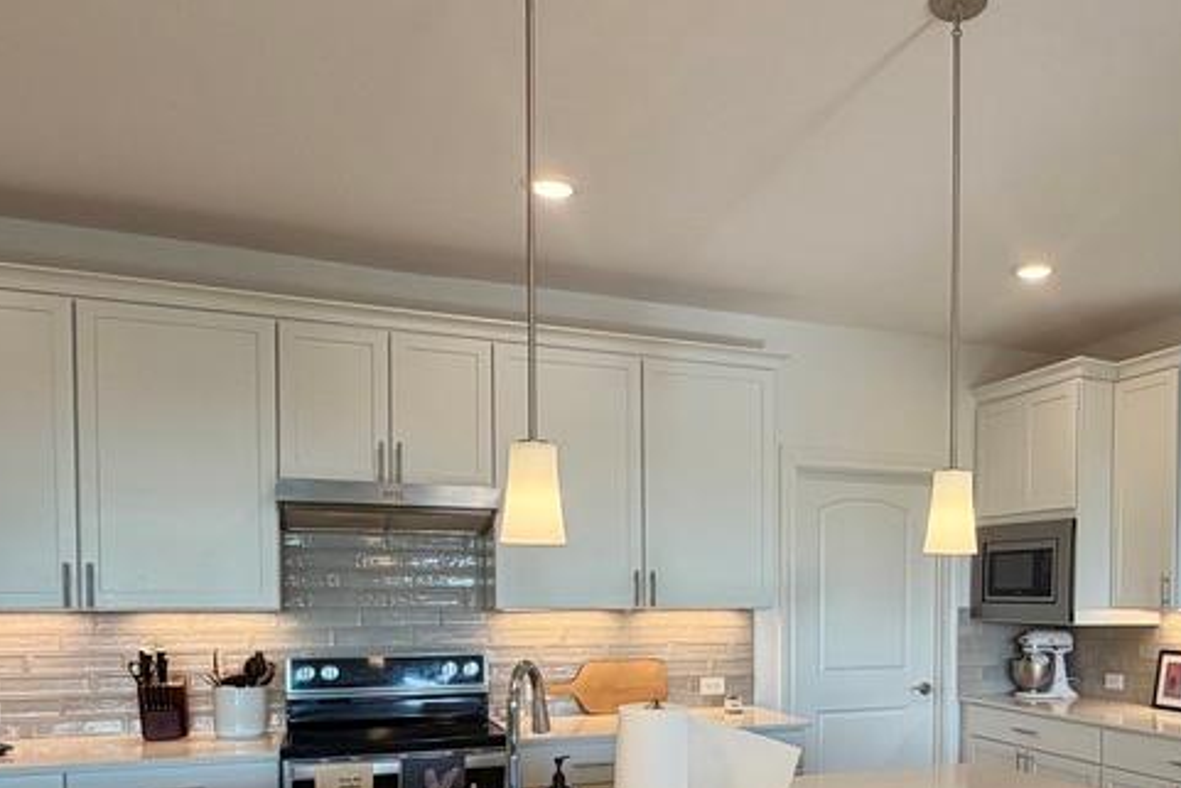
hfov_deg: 58.9
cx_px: 786
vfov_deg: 40.7
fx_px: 1017
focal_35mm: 31
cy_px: 626
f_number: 2.2
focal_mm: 2.22
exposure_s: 1/120
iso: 80
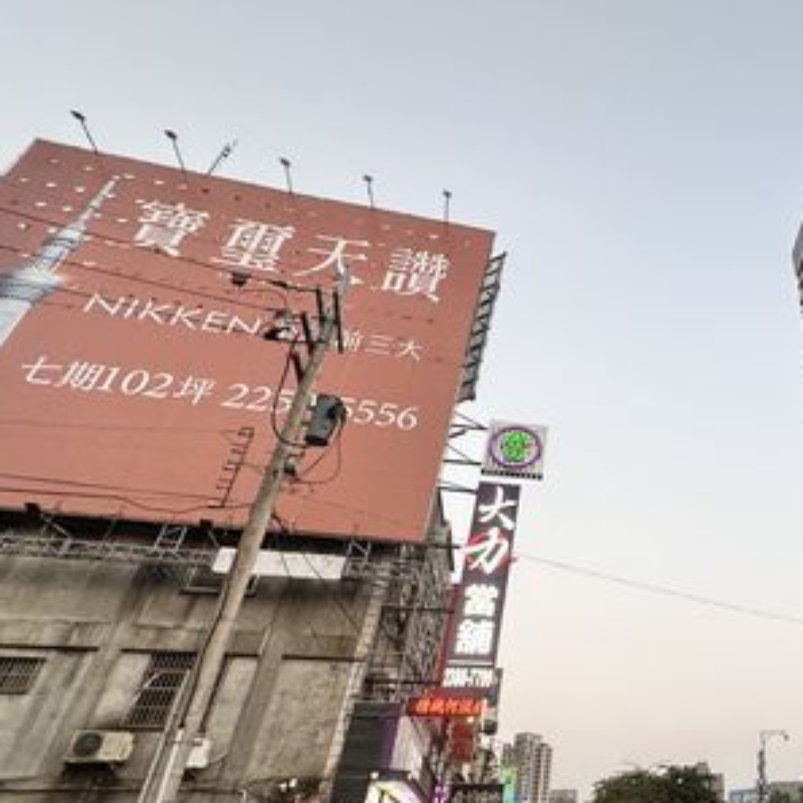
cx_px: 703
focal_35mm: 25
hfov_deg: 55.6
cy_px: 430
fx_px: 656
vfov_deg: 62.9
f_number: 2.2
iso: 125
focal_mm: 2.22
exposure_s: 1/120
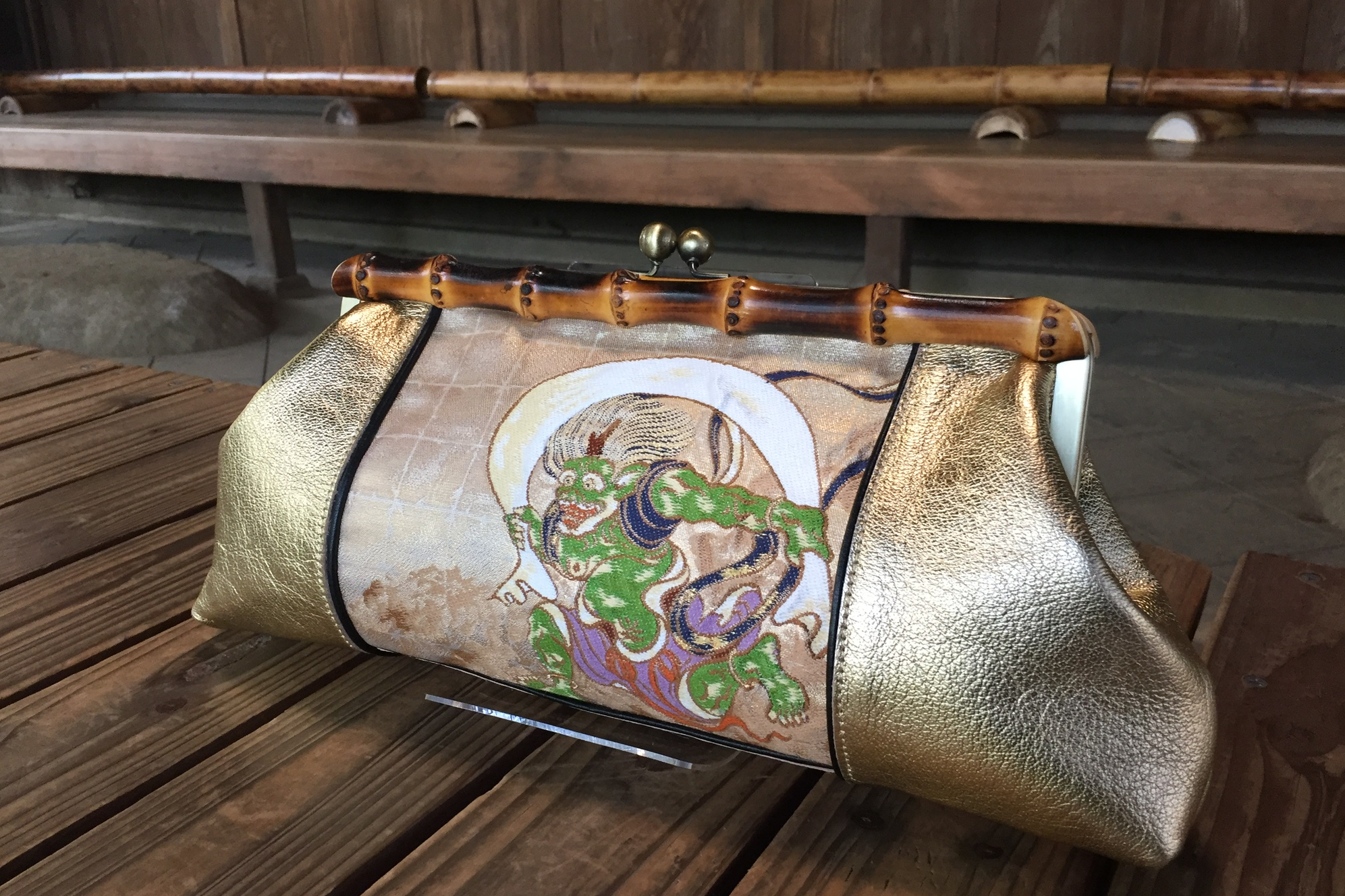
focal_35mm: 31
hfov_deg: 60.3
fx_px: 1158
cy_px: 484
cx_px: 687
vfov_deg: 42.3
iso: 50
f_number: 2.2
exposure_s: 1/30
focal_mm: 4.15
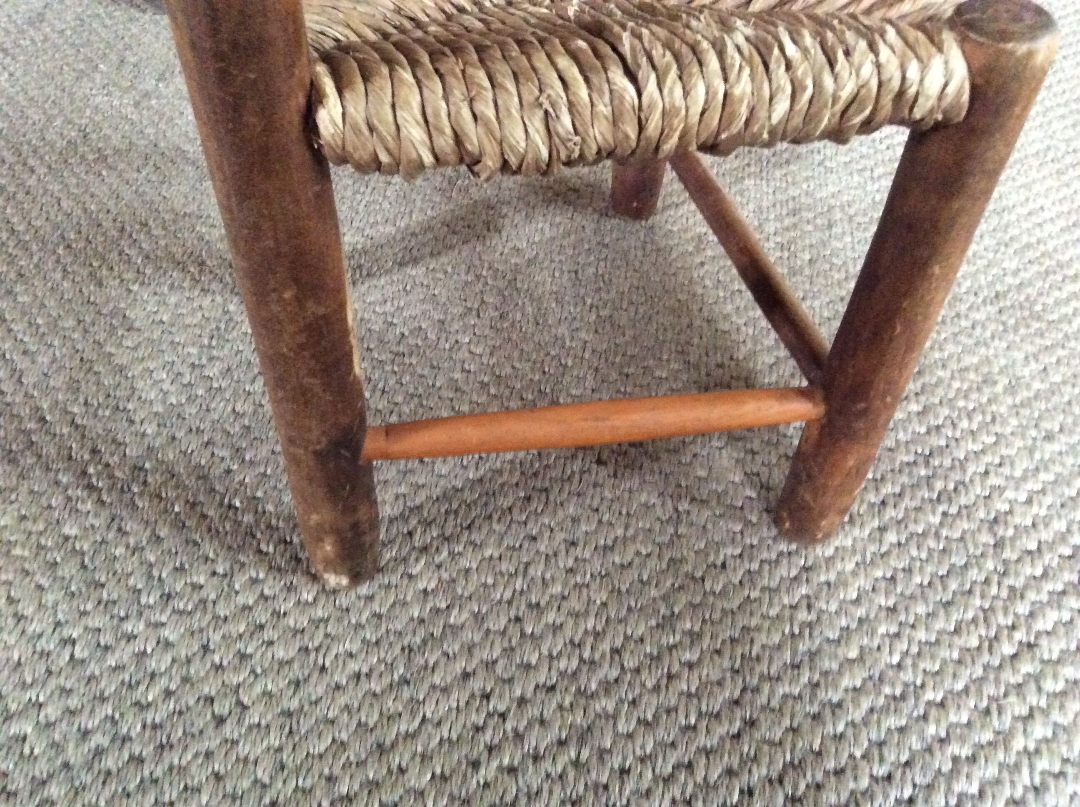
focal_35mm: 32
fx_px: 997
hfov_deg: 56.9
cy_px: 404
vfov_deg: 44.1
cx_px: 540
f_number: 2.4
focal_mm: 3.3
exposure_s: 1/17
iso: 640
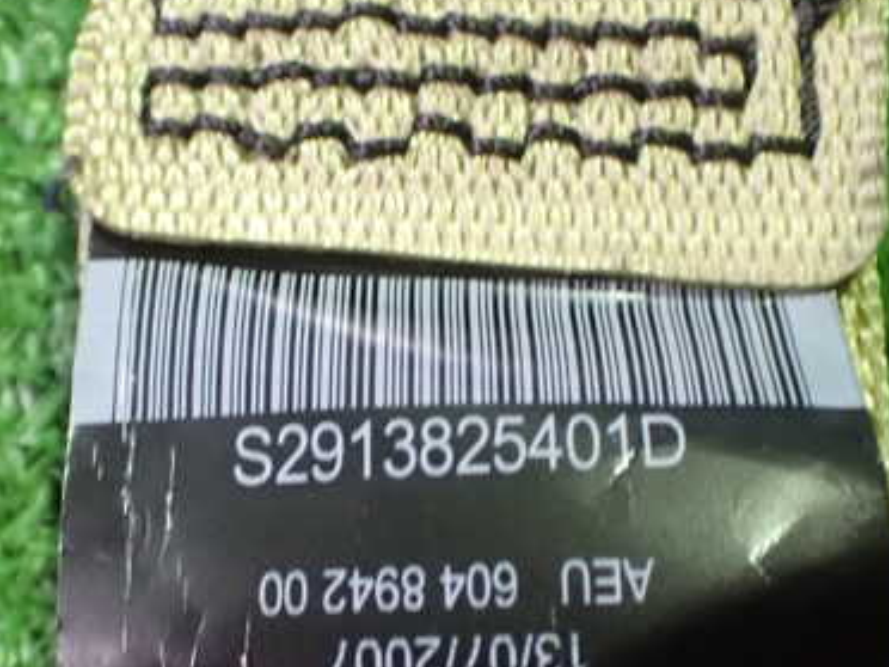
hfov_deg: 33.2
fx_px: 1490
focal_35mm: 58
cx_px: 409
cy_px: 445
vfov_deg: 25.1
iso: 1250
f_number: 2.5
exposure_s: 1/40
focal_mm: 6.37
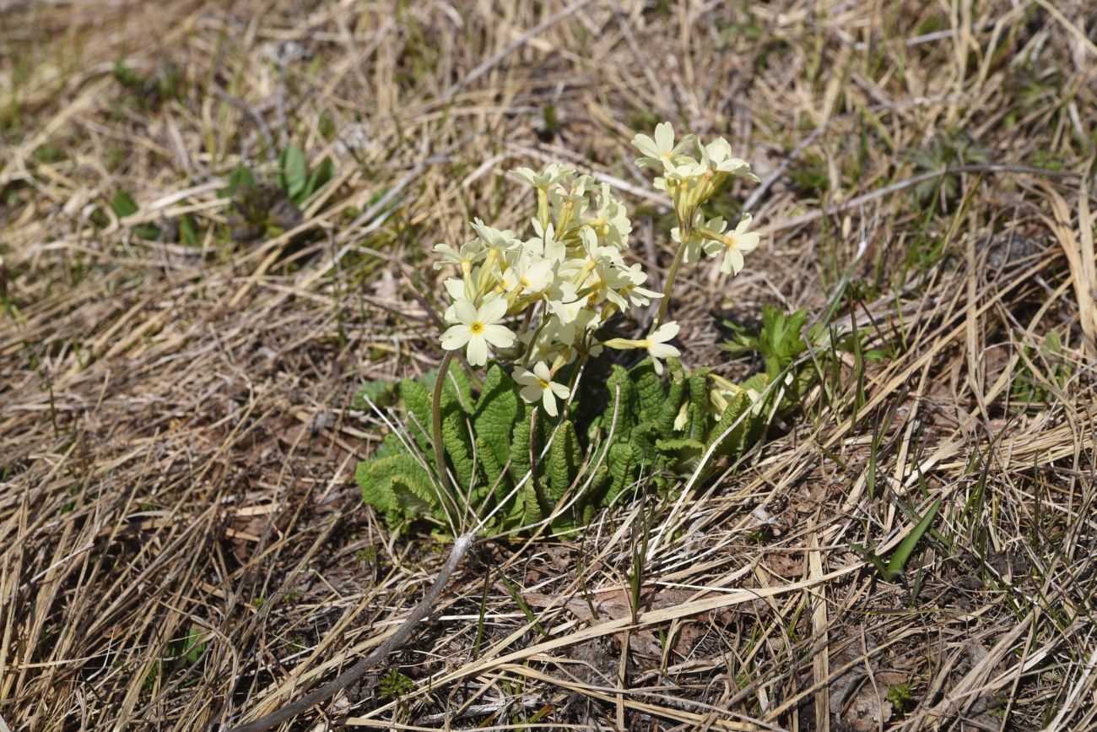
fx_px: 2194
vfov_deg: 18.9
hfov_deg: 28.1
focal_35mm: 72
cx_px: 548
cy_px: 366
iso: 125
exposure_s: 1/500
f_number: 9
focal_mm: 72
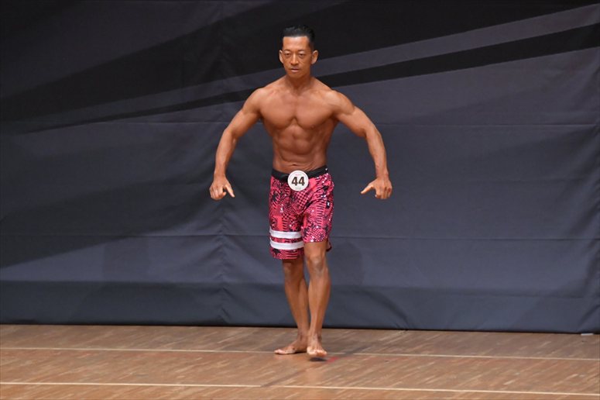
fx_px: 5747
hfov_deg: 6.0
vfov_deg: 4.0
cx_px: 300
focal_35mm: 345
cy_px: 200
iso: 6400
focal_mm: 230
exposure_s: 1/400
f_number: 5.6
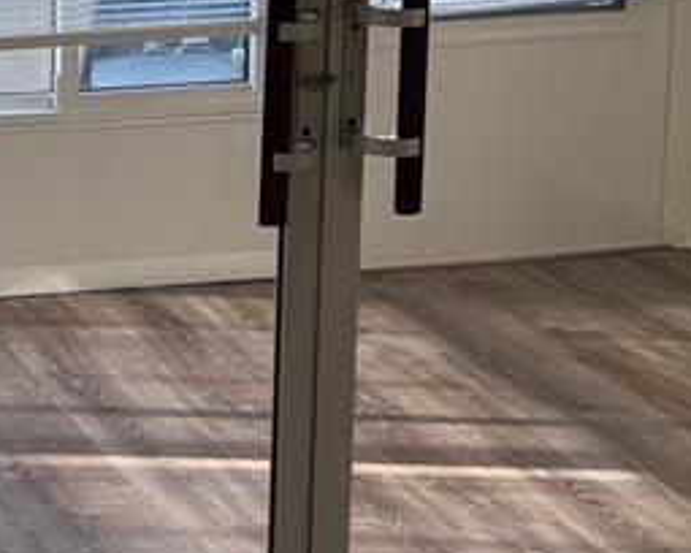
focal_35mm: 102
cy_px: -146
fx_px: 2086
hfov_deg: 17.6
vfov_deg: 14.5
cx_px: -203
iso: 40
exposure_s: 1/220
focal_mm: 5.7
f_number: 1.5
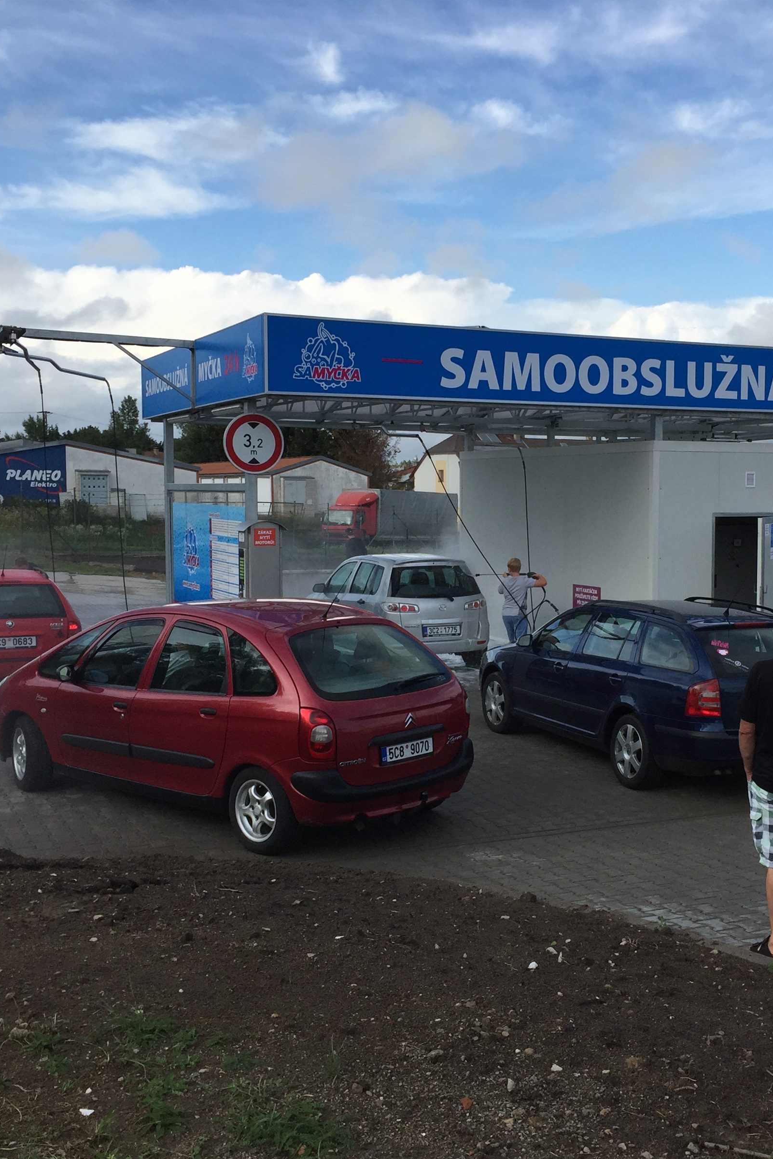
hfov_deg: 32.3
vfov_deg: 47.4
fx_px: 1320
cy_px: 588
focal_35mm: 41
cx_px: 521
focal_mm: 4.15
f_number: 2.2
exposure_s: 1/1522
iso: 32
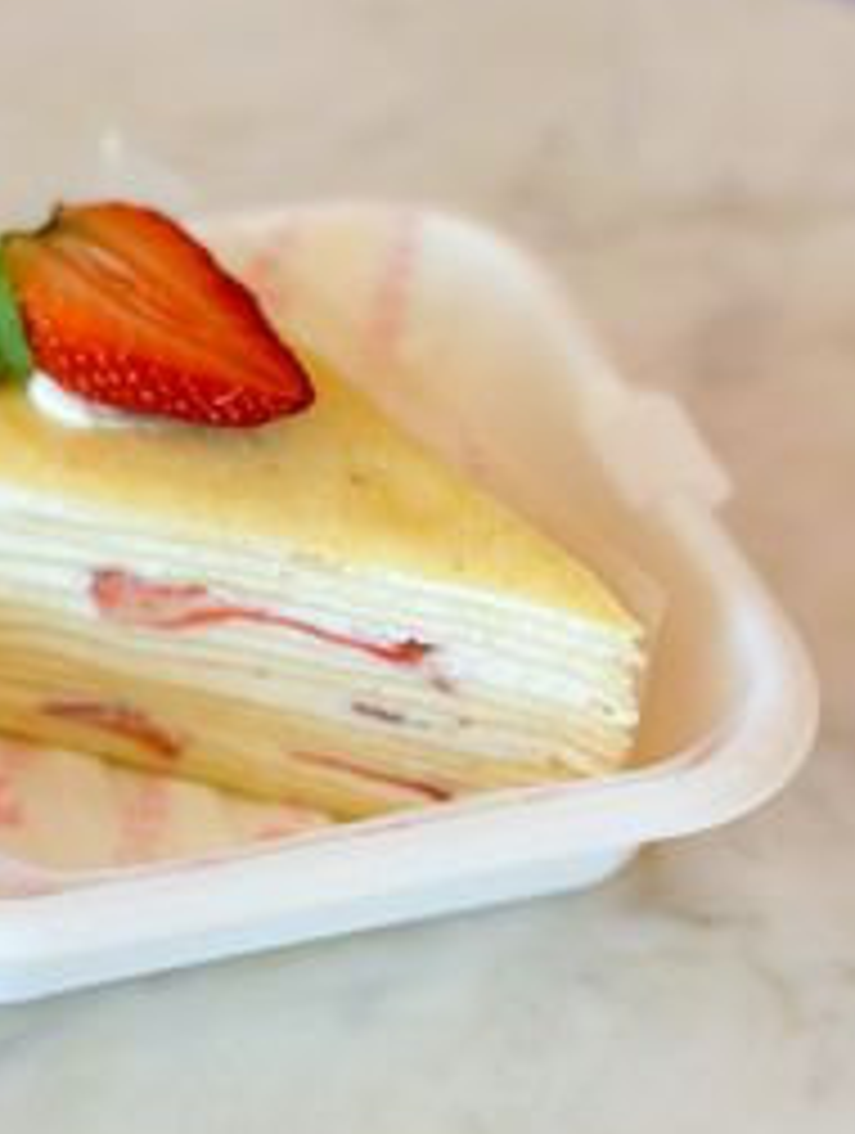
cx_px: 207
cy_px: 342
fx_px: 2659
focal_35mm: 81
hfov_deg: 18.2
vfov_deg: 23.9
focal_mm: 6.86
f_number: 1.8
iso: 80
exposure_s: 1/310
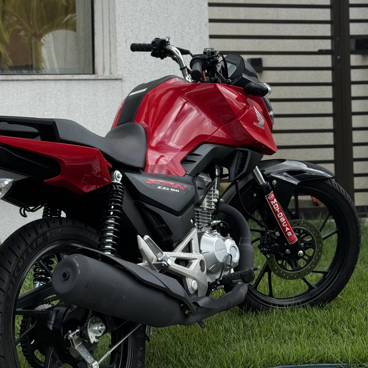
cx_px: 146
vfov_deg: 22.9
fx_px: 902
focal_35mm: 75
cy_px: 118
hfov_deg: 23.0
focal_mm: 6.76
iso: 64
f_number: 1.78
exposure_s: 1/1681
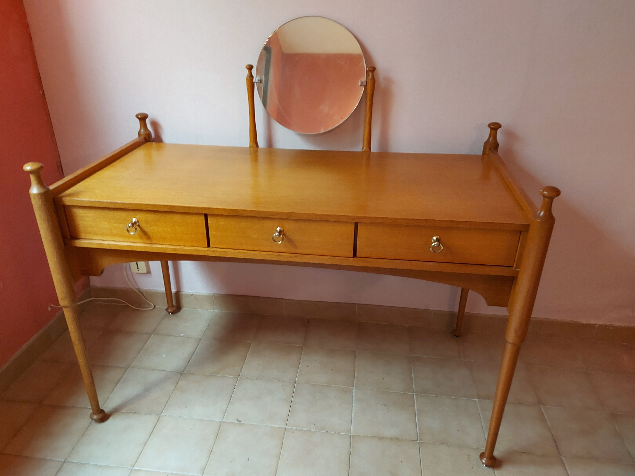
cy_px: 252
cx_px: 306
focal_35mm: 26
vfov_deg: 53.0
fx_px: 477
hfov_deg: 67.3
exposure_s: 1/25
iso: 320
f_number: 1.8
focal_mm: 5.23
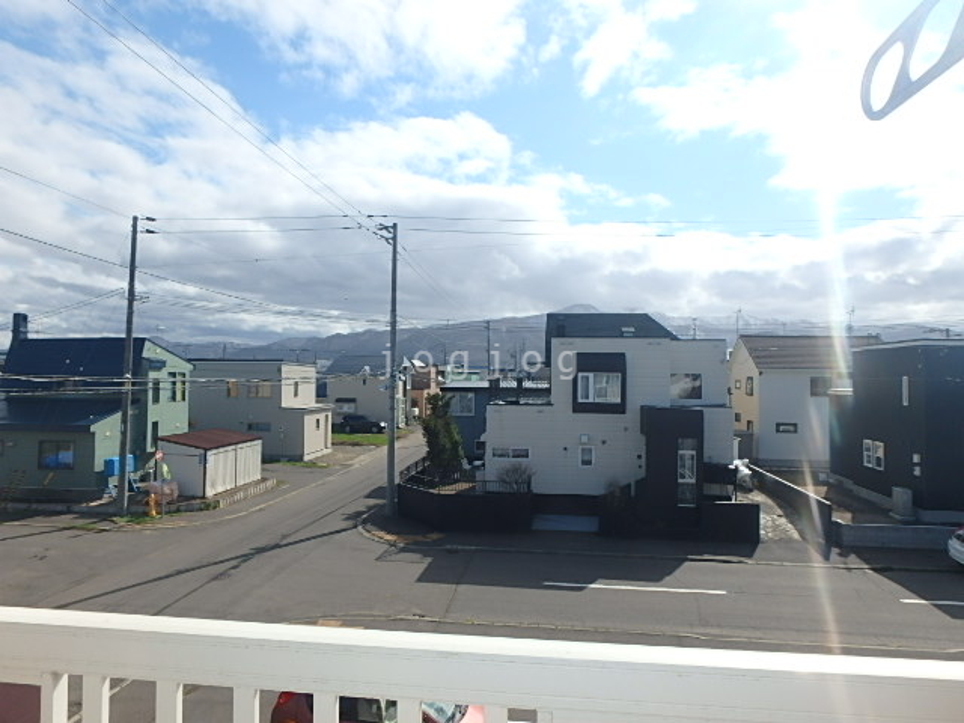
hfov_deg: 79.0
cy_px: 362
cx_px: 482
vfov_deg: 63.4
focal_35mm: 21
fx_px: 585
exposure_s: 1/640
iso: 125
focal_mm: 3.7
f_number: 6
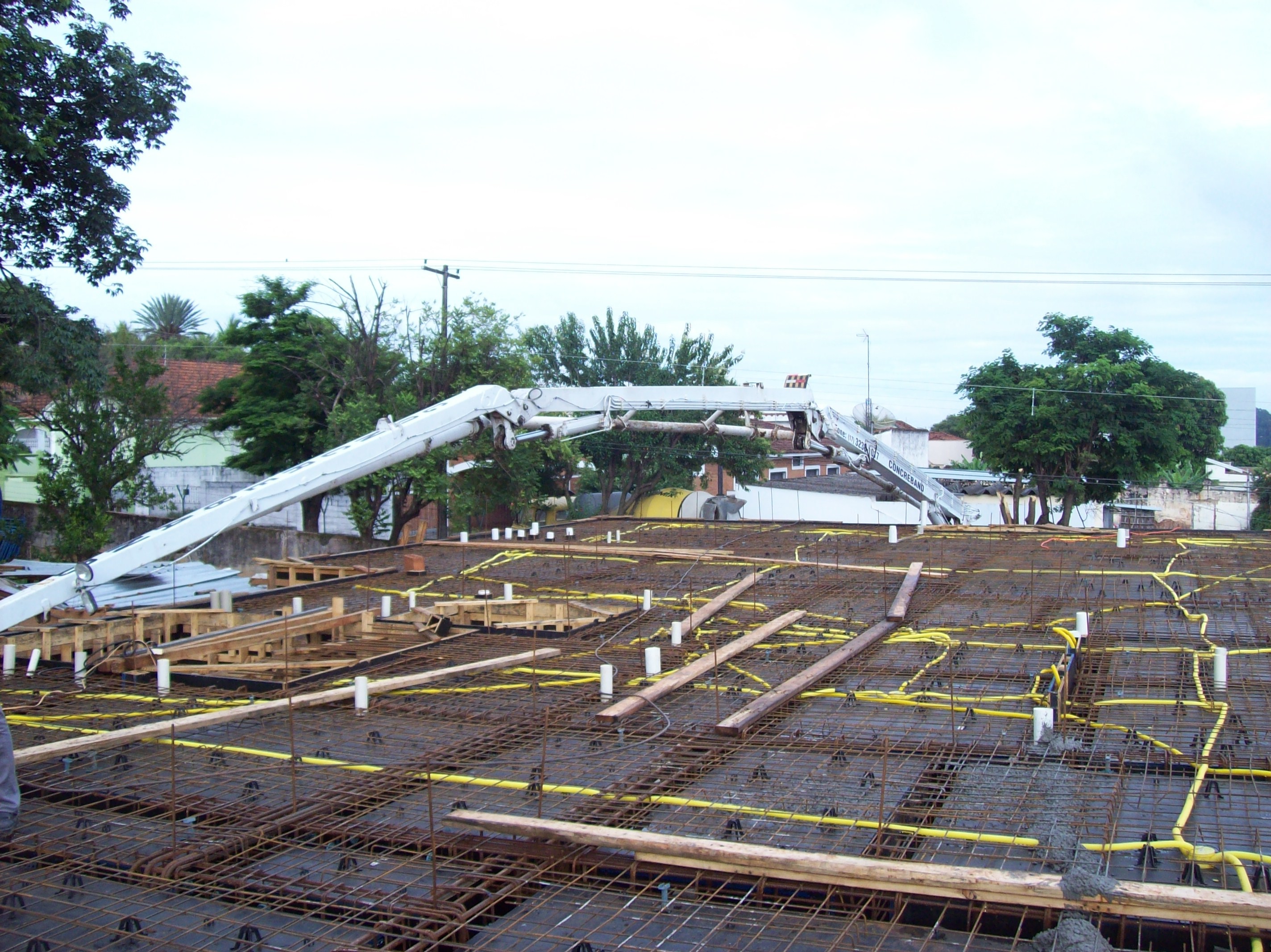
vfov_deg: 39.6
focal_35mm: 36
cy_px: 476
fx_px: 1321
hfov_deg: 51.4
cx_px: 636
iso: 80
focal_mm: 6
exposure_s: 1/340
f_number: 2.7
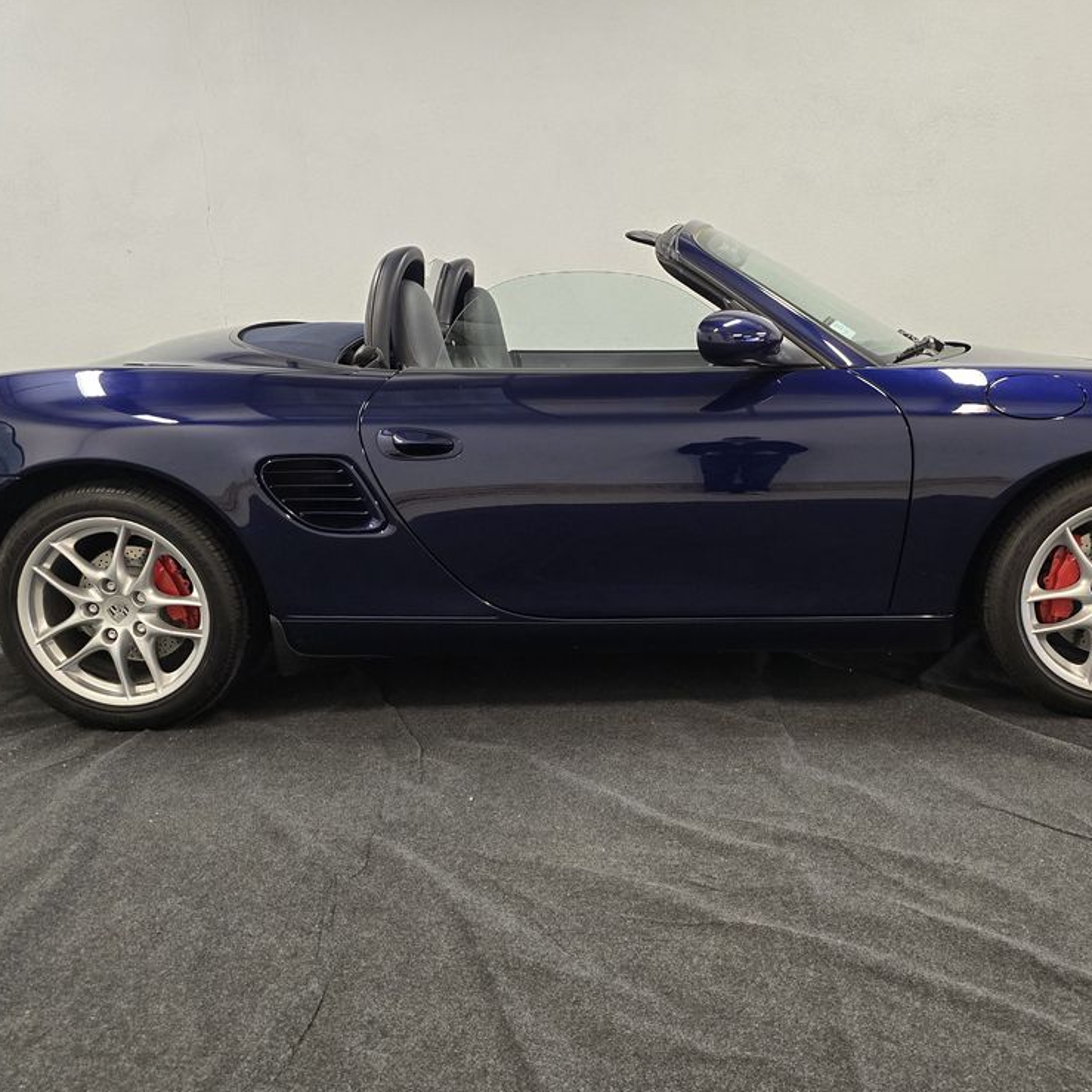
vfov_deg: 49.5
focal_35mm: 33
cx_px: 655
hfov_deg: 49.4
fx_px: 1178
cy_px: 632
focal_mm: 6.3
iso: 640
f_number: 1.7
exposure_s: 1/100
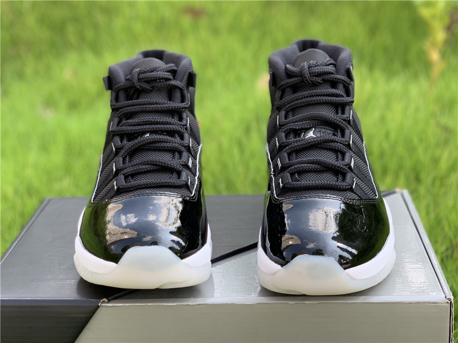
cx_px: 229
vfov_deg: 28.0
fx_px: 688
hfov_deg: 36.8
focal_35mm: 52
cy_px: 172
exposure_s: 1/122
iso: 16
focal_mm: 6
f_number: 2.4
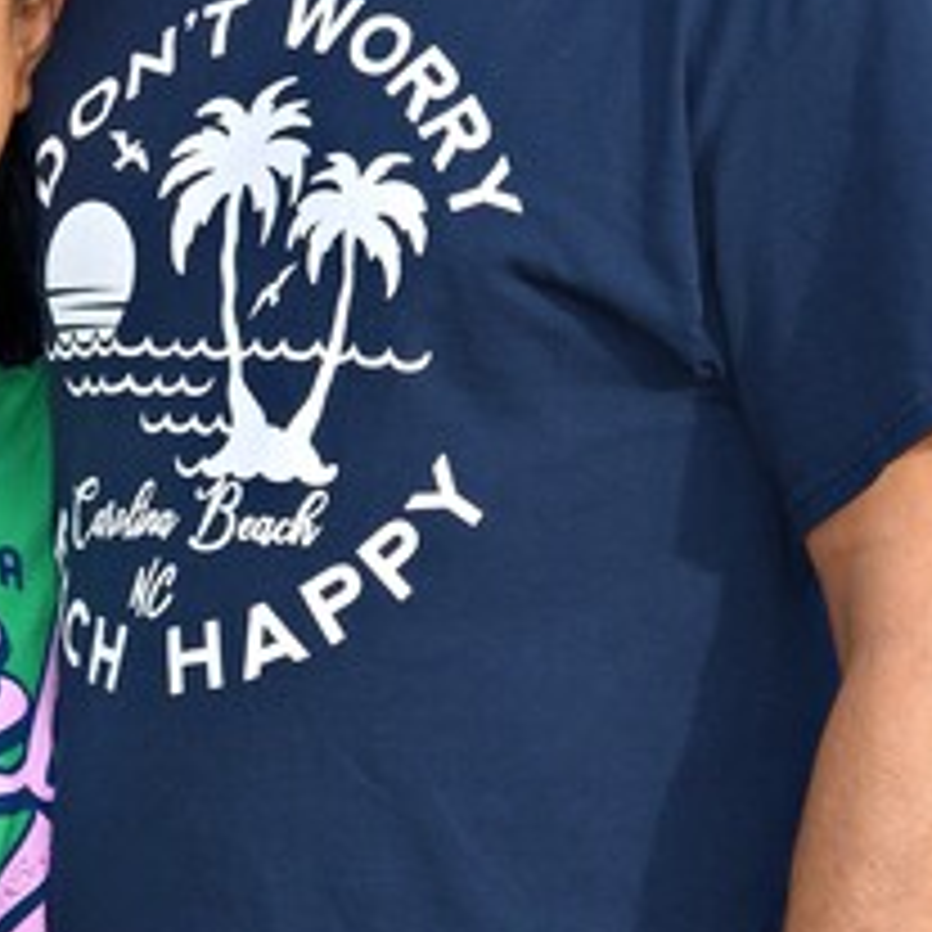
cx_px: 216
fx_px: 15109
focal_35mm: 496
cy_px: 243
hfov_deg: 3.5
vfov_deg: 3.5
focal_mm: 105
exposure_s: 1/250
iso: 400
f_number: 9
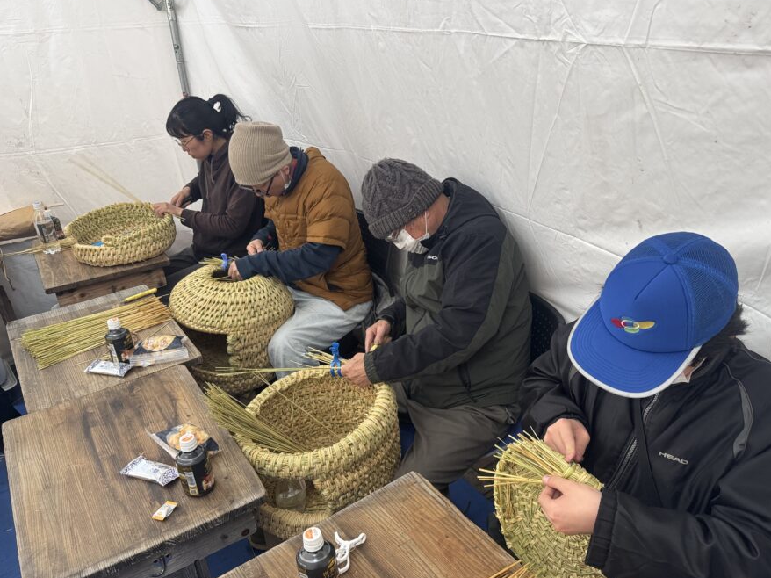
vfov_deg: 49.7
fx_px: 623
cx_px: 429
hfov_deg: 63.3
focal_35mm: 28
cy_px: 310
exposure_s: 1/120
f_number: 1.78
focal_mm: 6.76
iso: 200
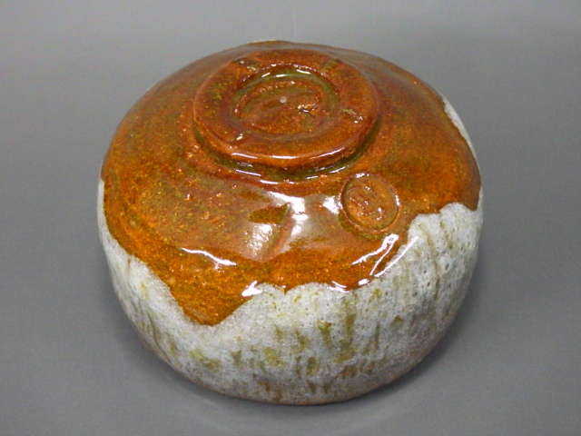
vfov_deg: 19.1
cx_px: 290
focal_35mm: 77
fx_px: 1292
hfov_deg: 25.3
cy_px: 218
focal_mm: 13.7
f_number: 4.8
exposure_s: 1/40
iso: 400
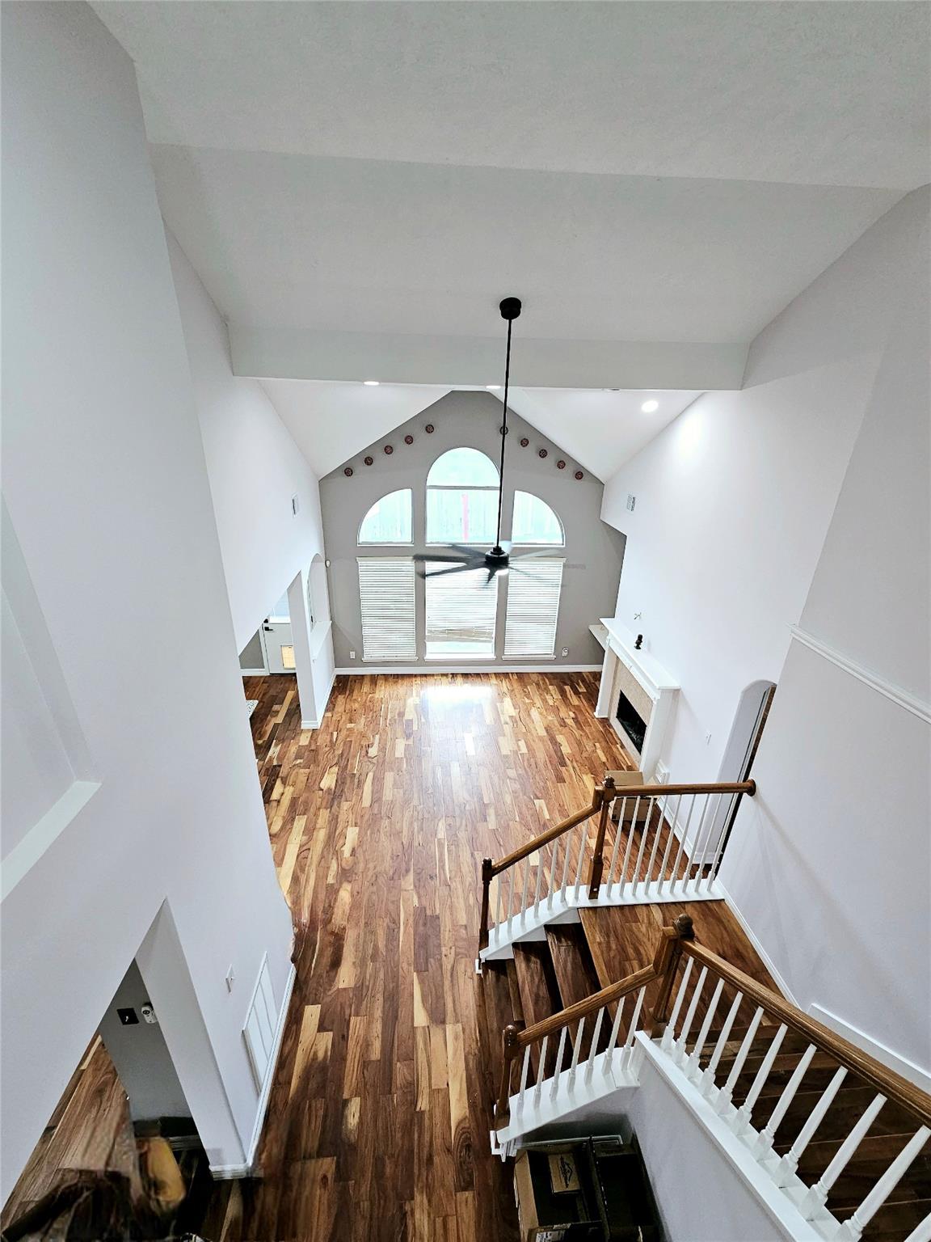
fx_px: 466
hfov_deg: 89.9
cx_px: 466
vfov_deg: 106.2
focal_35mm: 13
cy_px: 621
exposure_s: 1/60.2
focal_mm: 2.2
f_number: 2.2
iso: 160
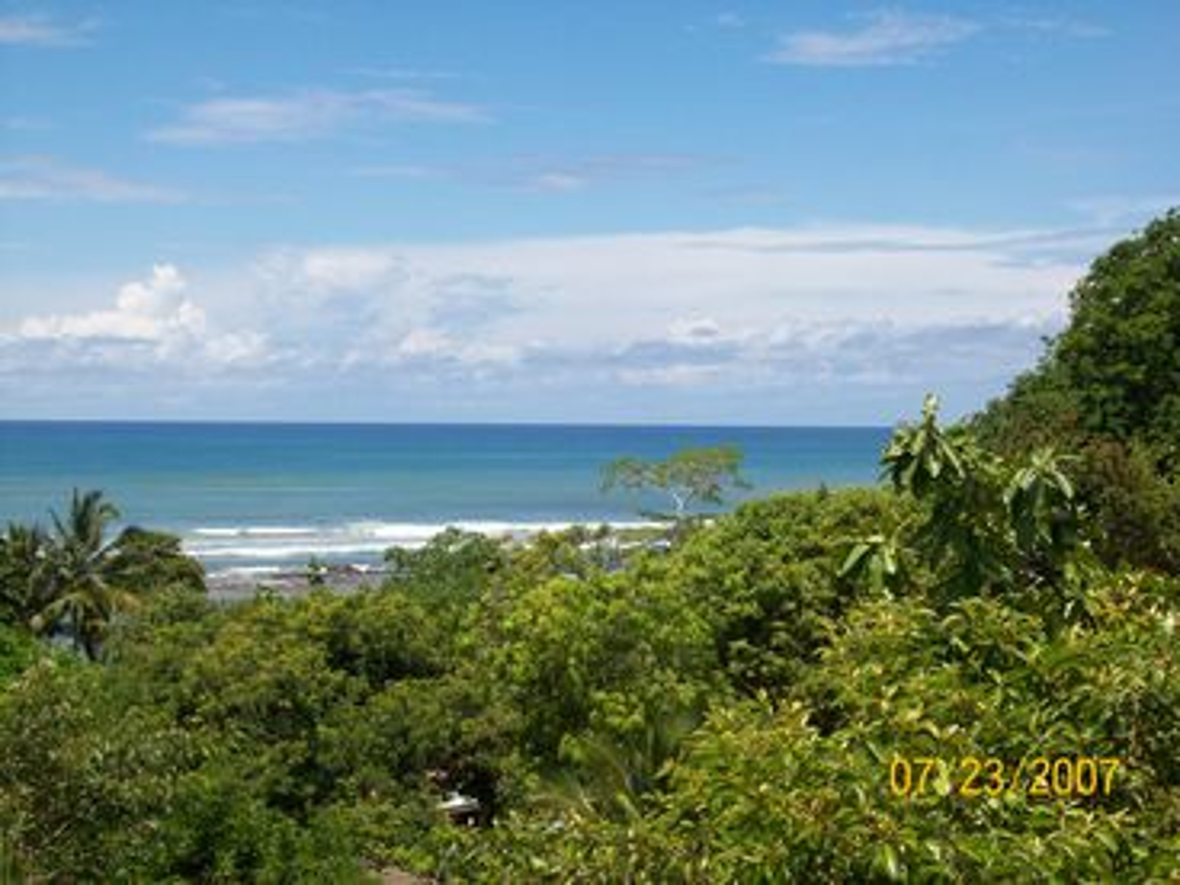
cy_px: 442
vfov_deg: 21.0
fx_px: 2386
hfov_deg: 27.8
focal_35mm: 70
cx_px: 590
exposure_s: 1/519
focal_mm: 11.6
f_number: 6.7
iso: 80
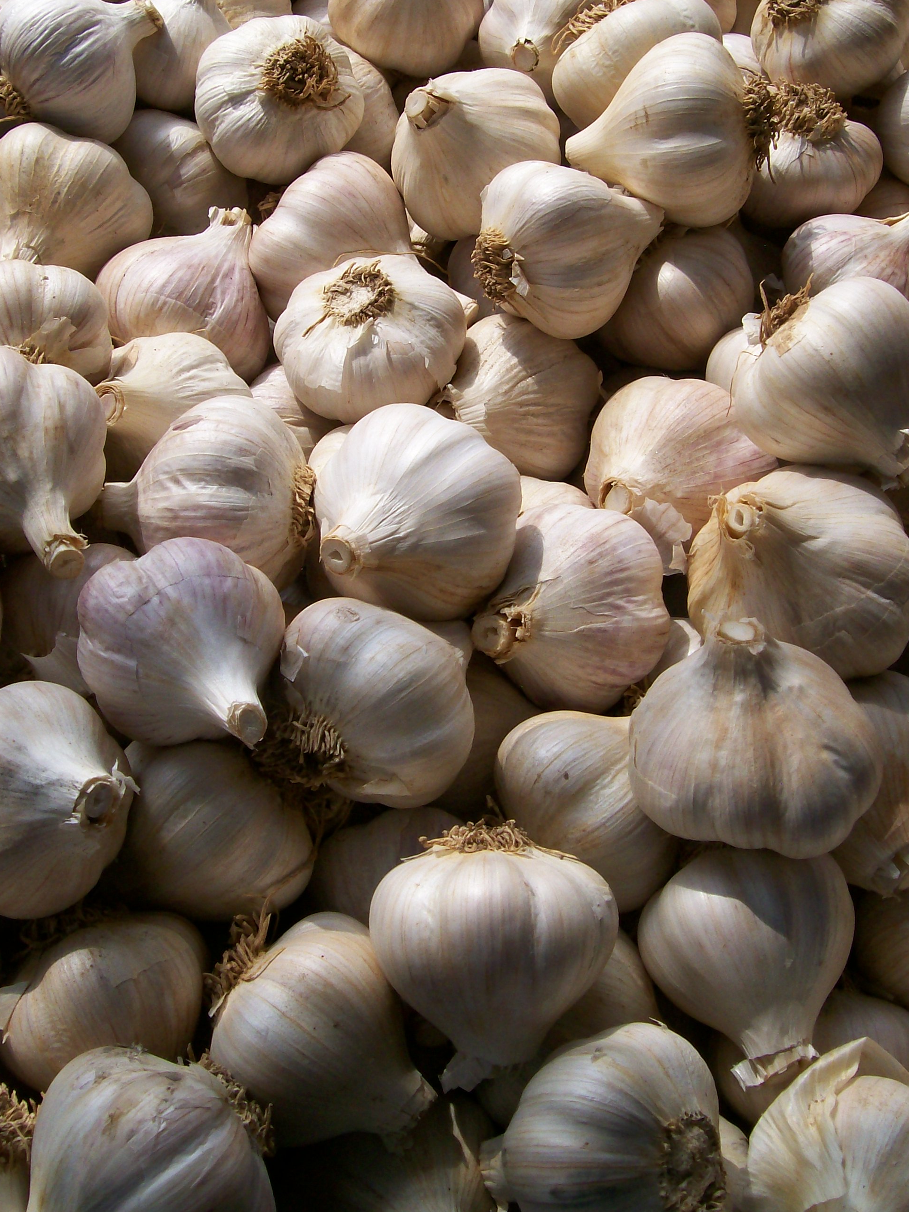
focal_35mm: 43
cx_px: 425
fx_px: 1506
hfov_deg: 33.6
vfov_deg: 43.7
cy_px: 491
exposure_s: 1/615
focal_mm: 6
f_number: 4.8
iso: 80
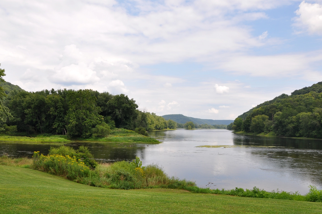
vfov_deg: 42.2
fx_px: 277
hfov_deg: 60.3
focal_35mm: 31
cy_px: 120
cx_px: 149
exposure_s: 1/320
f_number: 9
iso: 200
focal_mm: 18
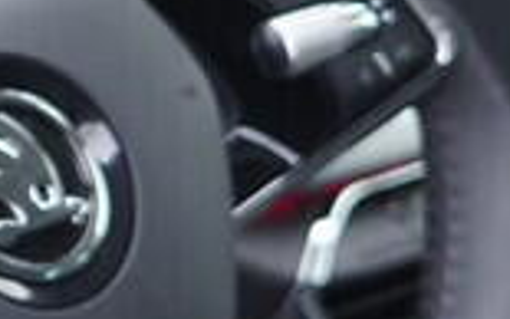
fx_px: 3365
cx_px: -280
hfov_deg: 8.5
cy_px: 255
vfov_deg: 5.4
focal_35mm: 242
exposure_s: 1/40
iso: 250
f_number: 2.8
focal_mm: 24
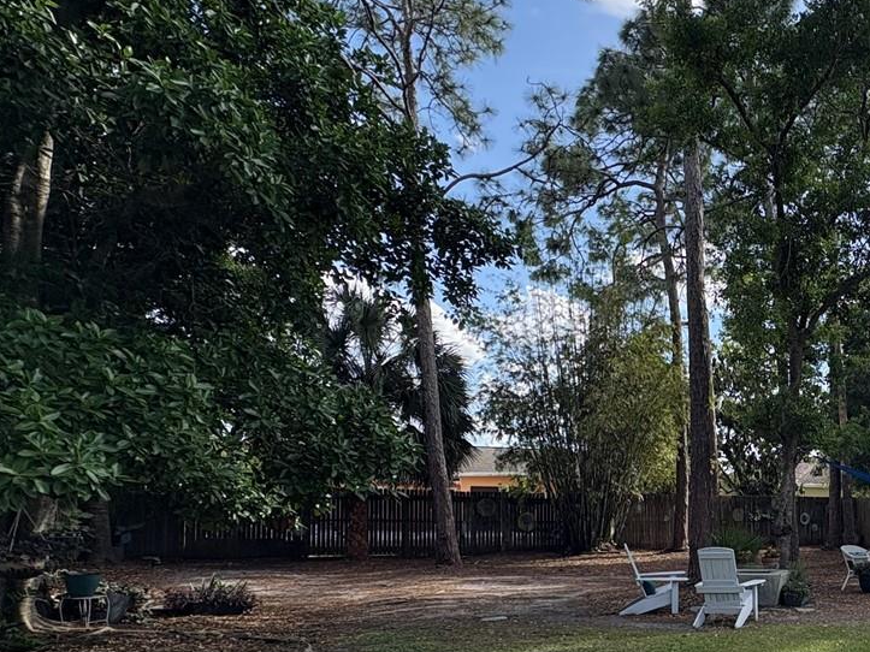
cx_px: 858
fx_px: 779
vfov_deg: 43.3
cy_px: 521
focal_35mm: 31
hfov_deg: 48.6
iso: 50
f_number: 2.2
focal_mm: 2.22
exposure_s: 1/548
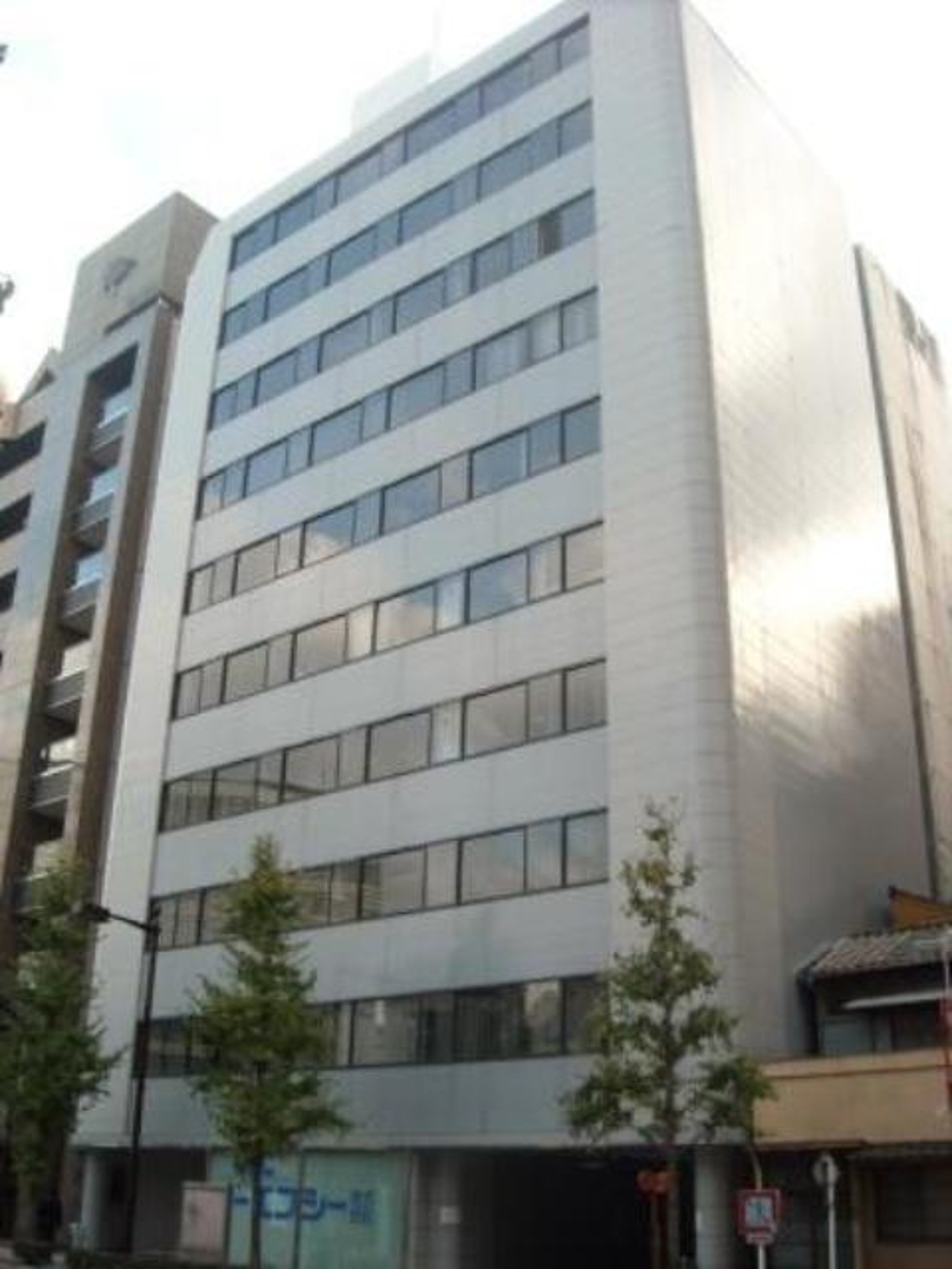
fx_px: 1283
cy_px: 634
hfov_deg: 40.7
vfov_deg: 52.6
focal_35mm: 35
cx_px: 476
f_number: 2.8
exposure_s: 1/114
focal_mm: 5.7
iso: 64
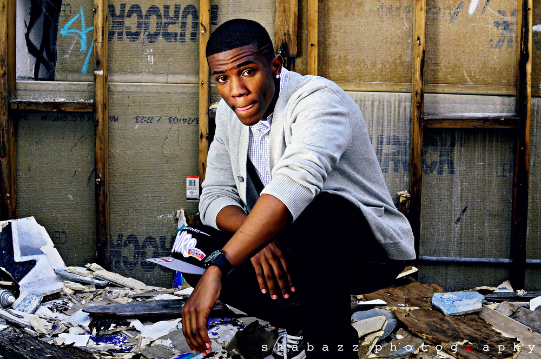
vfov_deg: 25.7
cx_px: 270
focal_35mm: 52
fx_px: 788
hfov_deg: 37.9
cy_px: 180
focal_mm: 35
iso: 500
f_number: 5.6
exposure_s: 1/200
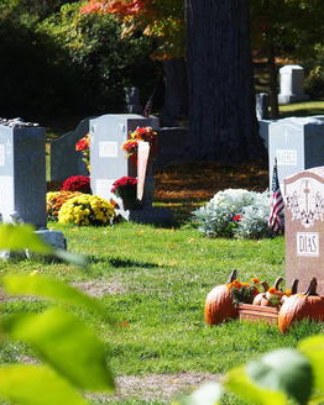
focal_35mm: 295
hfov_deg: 5.2
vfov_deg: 6.6
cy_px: 206
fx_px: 3539
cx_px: 263
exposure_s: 1/640
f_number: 3.5
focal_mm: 46.7
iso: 100
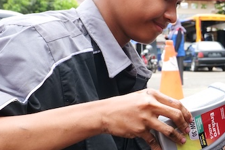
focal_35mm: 80
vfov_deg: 17.0
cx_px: 247
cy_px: 109
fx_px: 500
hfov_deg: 23.8
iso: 3200
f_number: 10
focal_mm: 34
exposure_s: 1/800
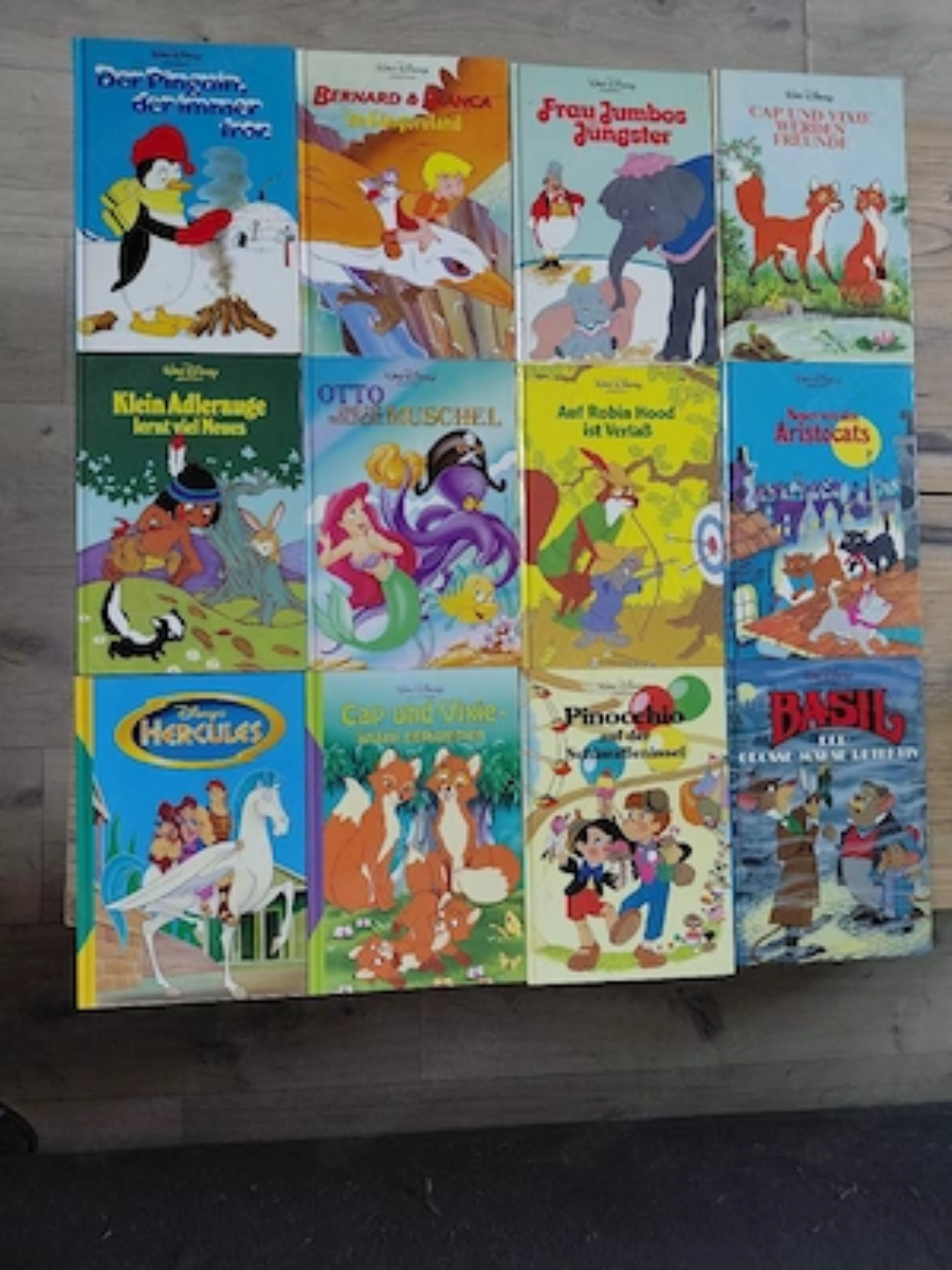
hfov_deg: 54.9
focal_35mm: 25
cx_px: 476
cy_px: 635
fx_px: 917
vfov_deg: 69.4
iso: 250
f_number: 1.8
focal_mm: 4.69
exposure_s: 1/60.2
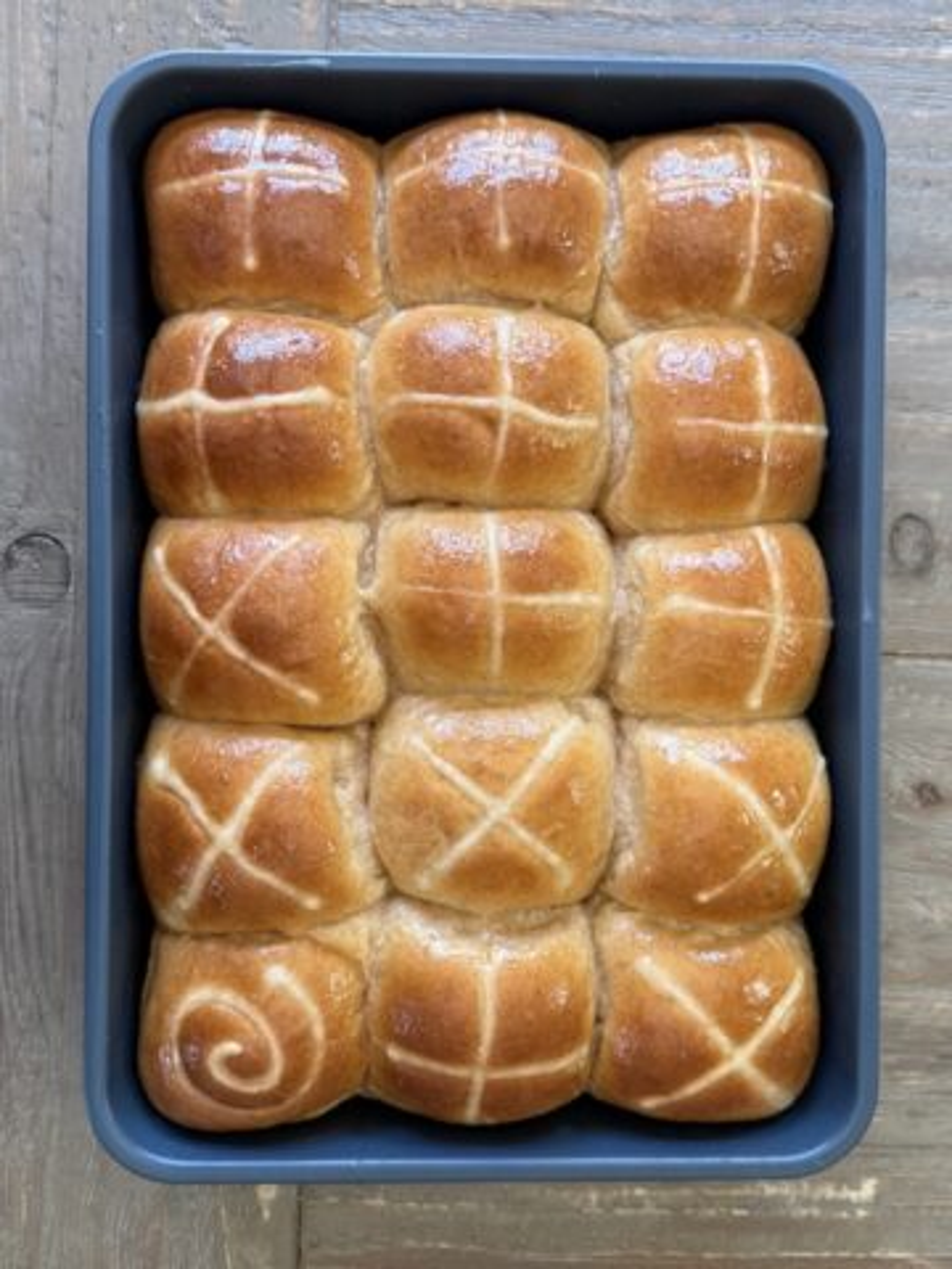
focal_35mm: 24
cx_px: 476
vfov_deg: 71.6
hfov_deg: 56.8
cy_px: 634
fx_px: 880
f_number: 1.78
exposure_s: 1/121
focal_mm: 6.76
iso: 200
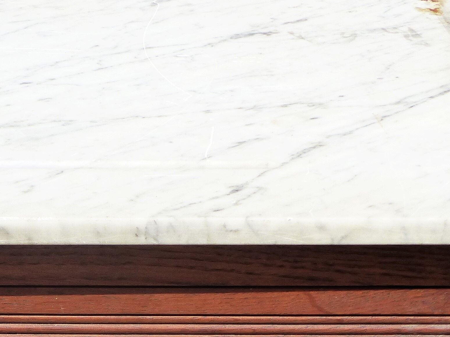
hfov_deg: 8.8
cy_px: 393
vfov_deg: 6.6
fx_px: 2899
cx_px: -52
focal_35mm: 223
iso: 160
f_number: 4
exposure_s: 1/800
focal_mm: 14.5
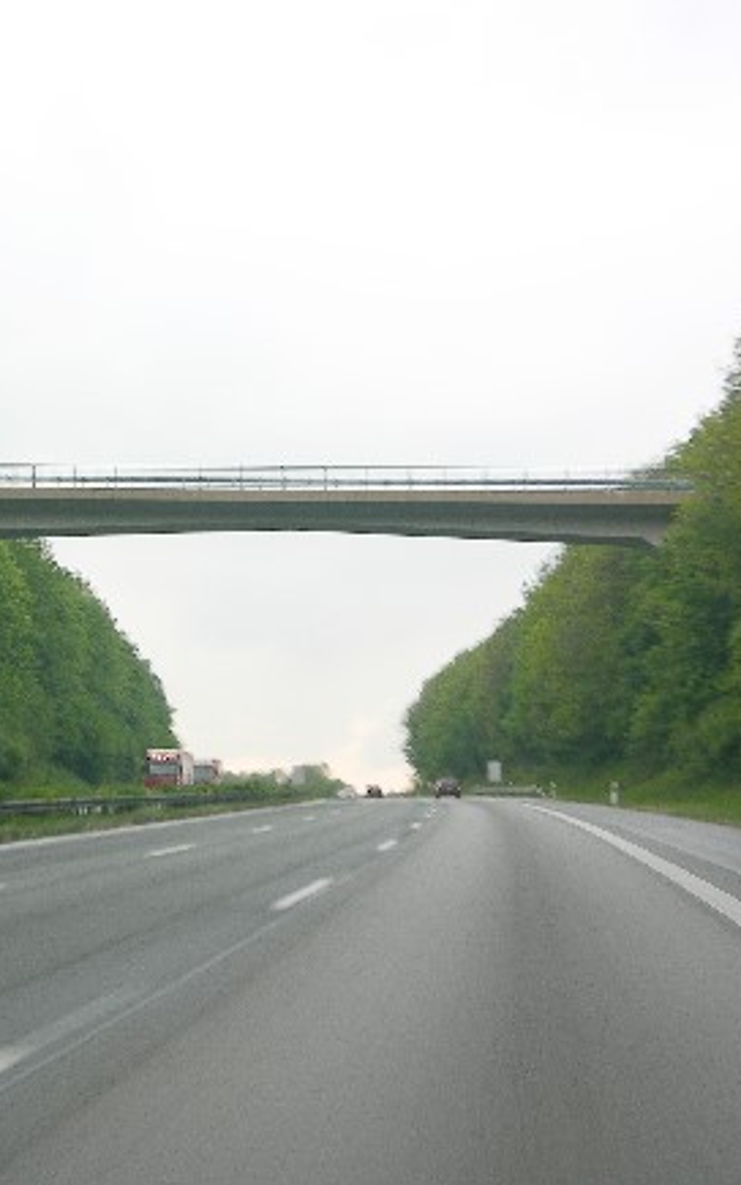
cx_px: 290
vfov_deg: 24.9
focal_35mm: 83
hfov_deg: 15.7
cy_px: 594
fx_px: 2681
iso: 50
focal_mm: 14.7
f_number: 3.1
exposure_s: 1/34.1
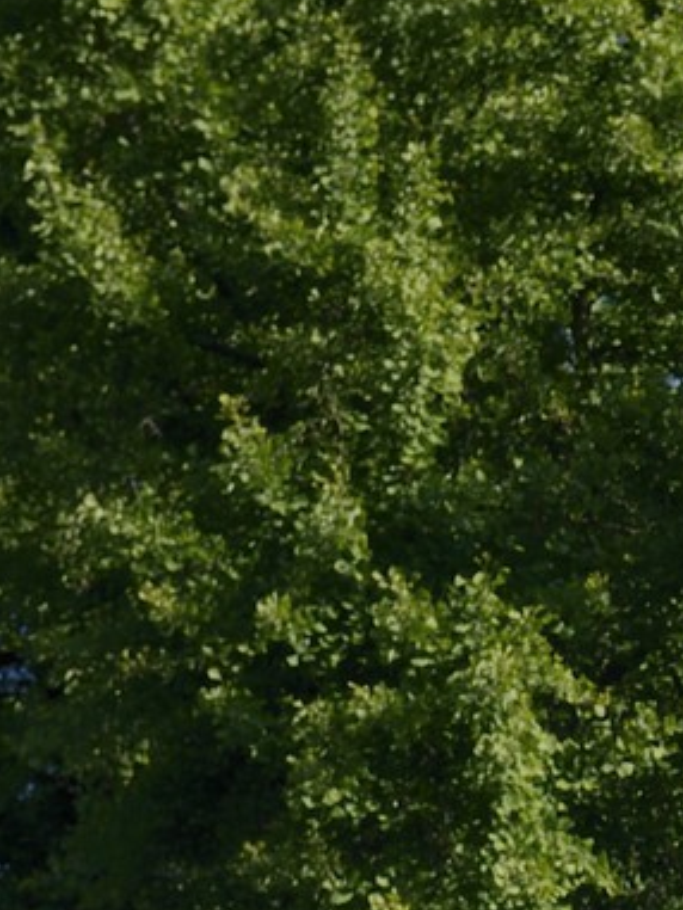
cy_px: 850
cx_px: 1786
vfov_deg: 7.9
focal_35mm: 250
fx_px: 6573
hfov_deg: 5.7
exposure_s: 1/250
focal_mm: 62
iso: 200
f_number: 10
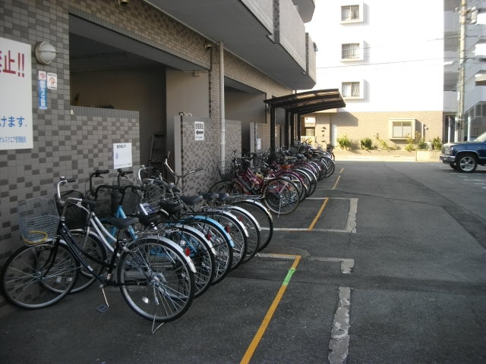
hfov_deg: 58.4
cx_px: 243
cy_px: 182
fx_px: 435
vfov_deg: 45.4
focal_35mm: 31
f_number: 2.9
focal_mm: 5.7
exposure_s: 1/200
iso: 100
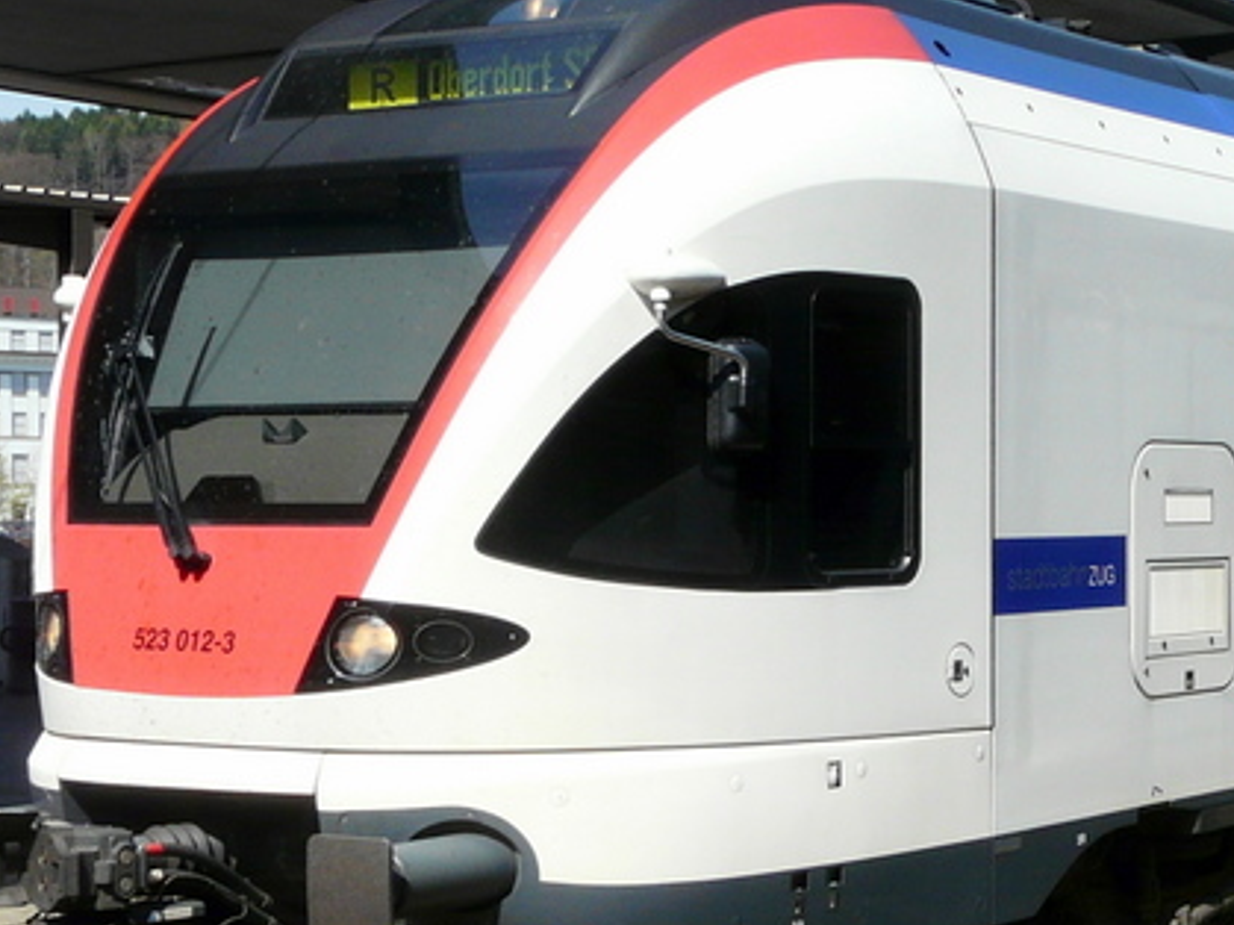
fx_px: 3065
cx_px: 1140
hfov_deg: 22.2
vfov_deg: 17.1
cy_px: 583
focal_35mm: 86
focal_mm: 5.9
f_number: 5.6
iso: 100
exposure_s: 1/400
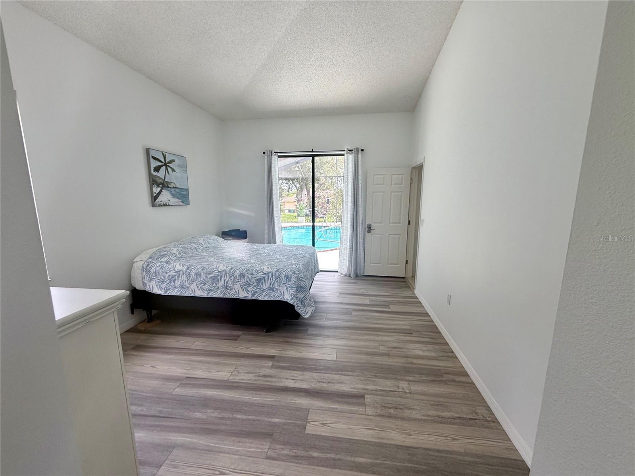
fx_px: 257
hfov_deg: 102.1
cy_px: 238
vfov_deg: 85.7
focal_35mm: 14
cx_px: 318
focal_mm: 2.22
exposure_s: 1/165
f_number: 2.2
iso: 64
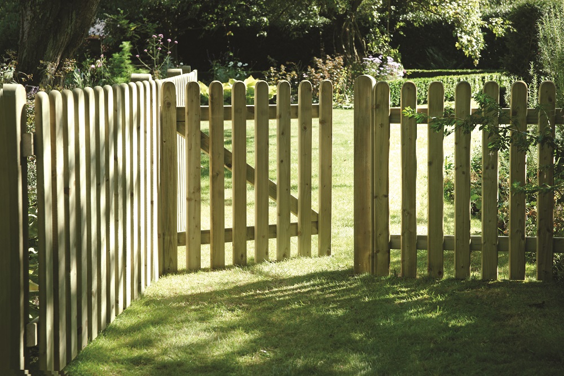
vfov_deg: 19.4
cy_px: 188
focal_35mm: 70
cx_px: 282
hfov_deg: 28.9
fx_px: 1096
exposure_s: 1/100
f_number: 8
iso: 200
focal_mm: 70
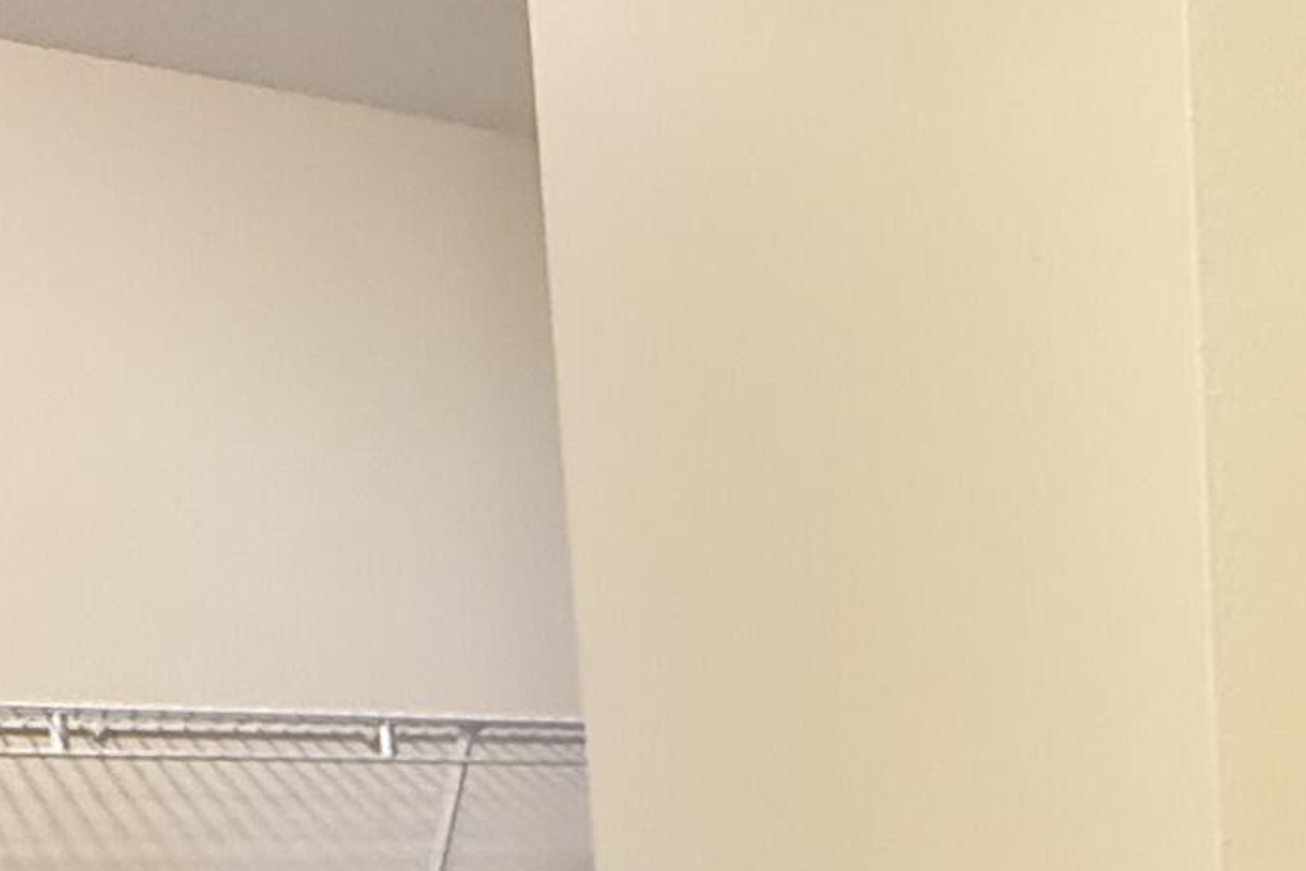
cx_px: 1581
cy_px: 1222
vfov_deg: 19.4
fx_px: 2285
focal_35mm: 63
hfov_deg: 27.8
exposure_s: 1/60
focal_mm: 2.22
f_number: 2.2
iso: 640
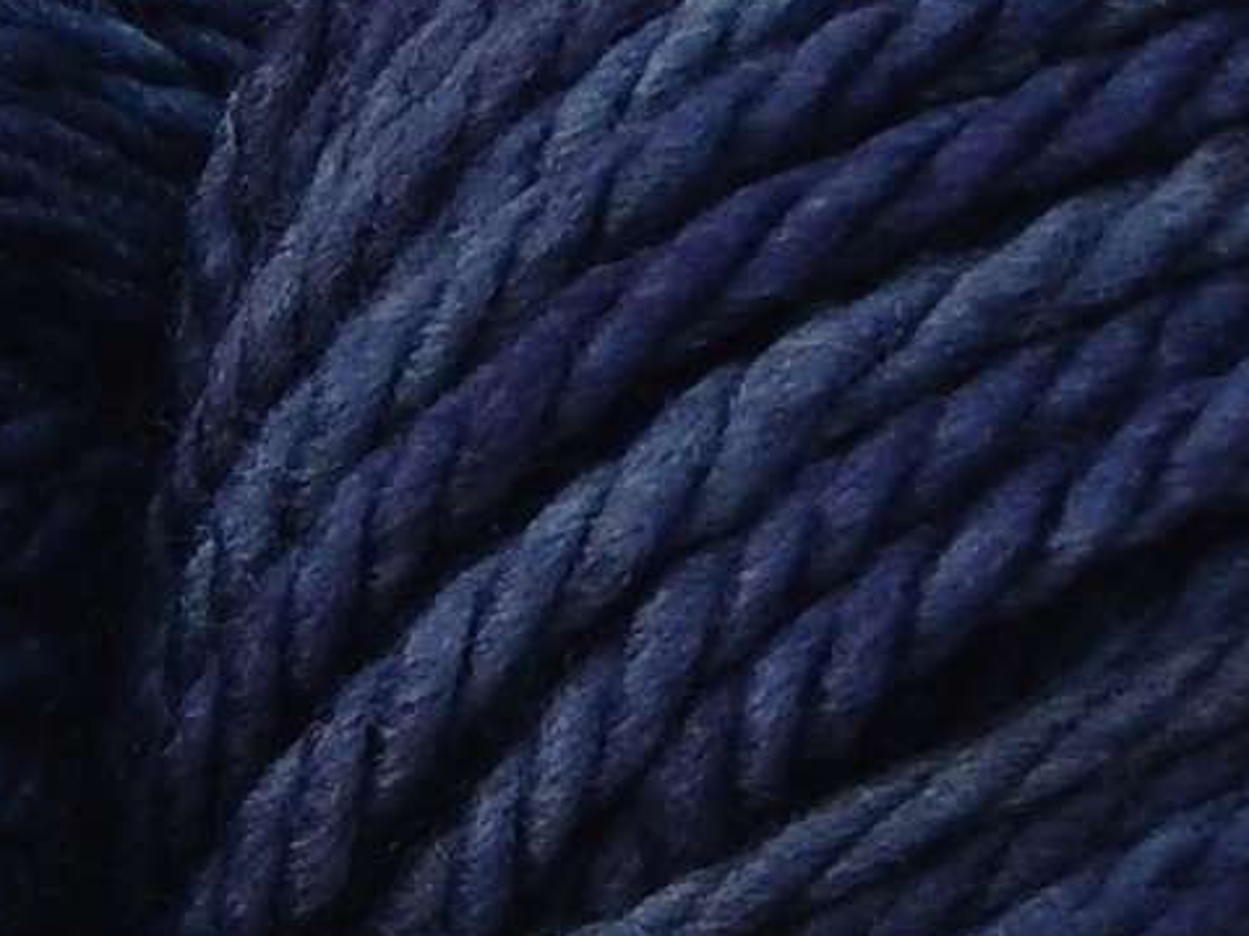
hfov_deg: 5.2
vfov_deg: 3.9
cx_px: 60
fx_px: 13599
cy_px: 884
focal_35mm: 377
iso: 125
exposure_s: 1/25
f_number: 4.4
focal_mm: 16.6
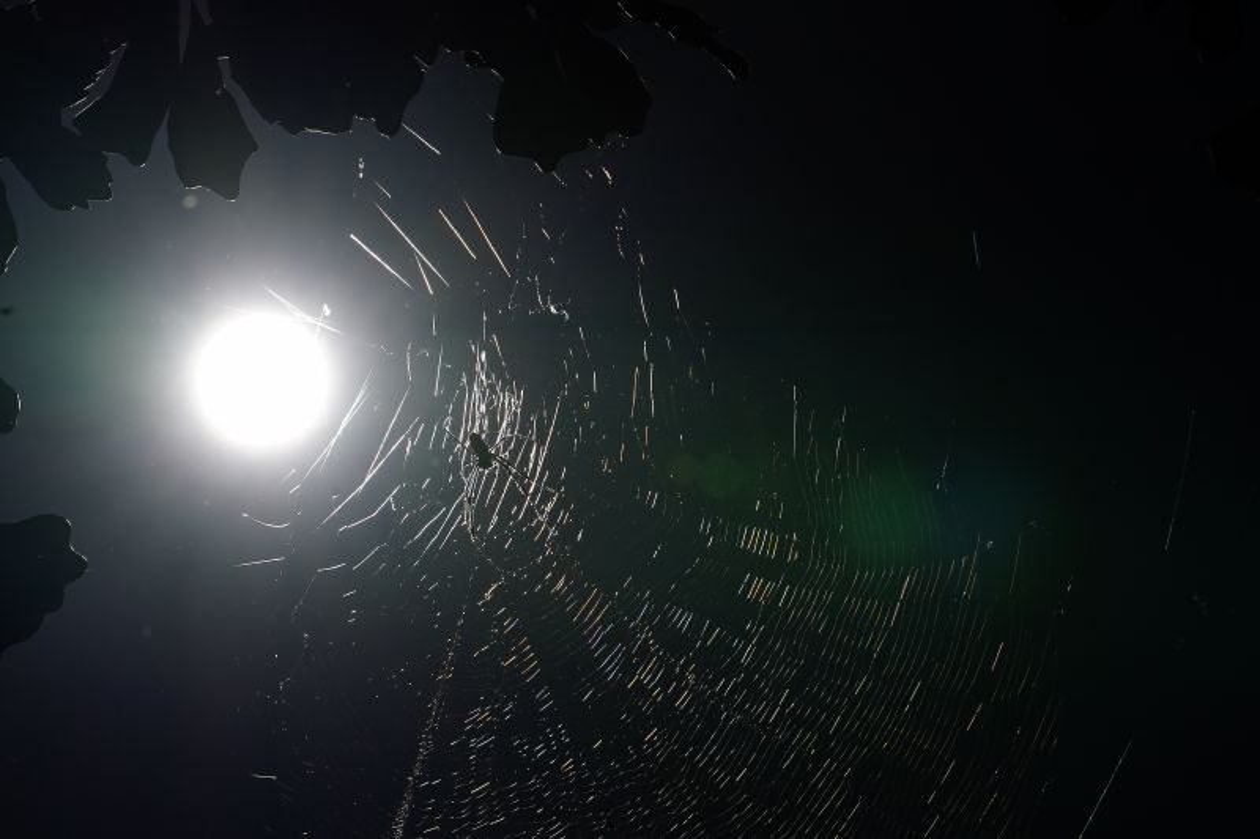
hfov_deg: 6.9
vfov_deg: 4.6
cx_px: 630
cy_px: 420
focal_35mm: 300
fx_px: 10497
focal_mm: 200
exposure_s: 1/32000
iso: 400
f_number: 22
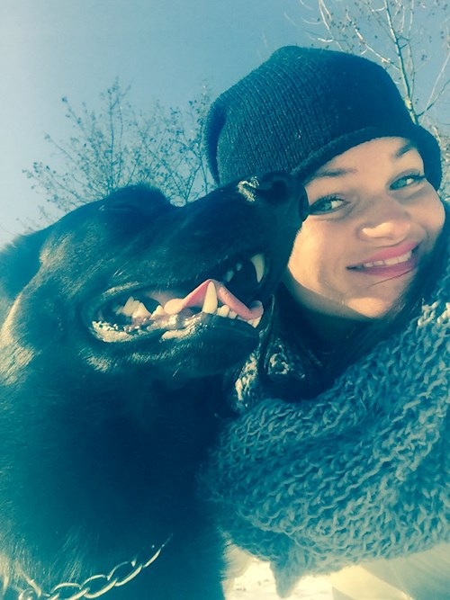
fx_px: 537
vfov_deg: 58.4
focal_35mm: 31
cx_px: 225
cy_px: 300
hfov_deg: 45.4
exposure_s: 1/738
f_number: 2.2
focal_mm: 2.65
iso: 32
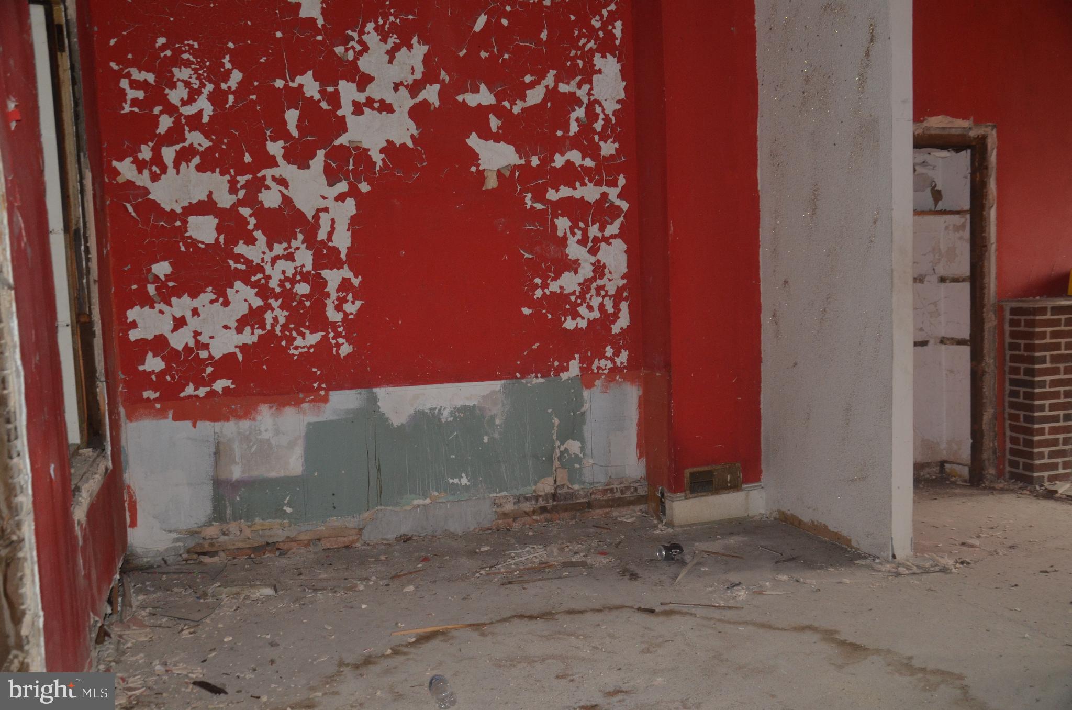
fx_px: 981
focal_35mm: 33
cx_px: 536
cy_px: 355
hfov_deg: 57.3
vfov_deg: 39.8
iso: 800
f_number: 4
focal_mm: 22
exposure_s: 1/60
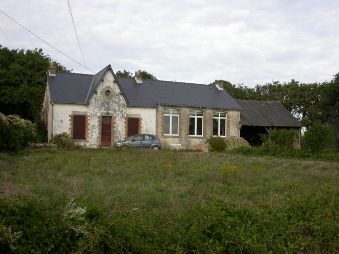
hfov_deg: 49.0
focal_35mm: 38
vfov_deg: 37.7
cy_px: 127
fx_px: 372
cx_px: 170
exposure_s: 1/180
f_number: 6
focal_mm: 7.85
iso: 100
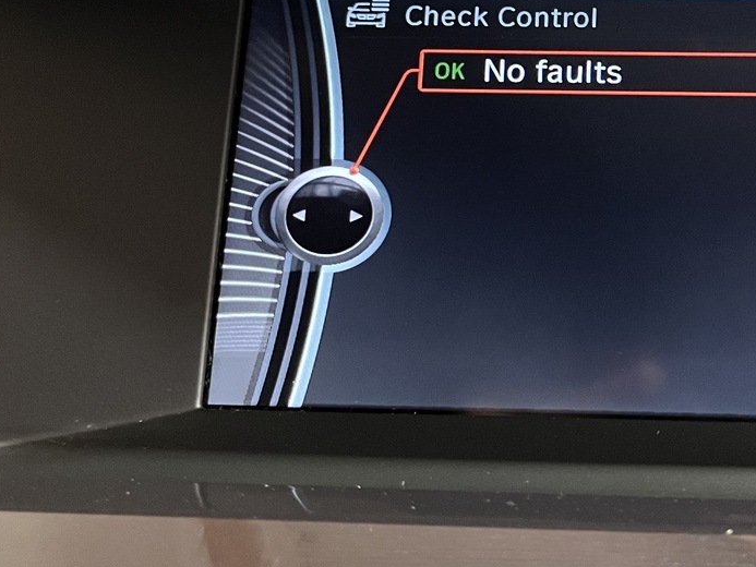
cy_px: 129
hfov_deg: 34.4
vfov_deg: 26.6
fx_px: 1180
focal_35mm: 54
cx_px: 615
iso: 500
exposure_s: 1/26
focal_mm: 5.1
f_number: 1.6
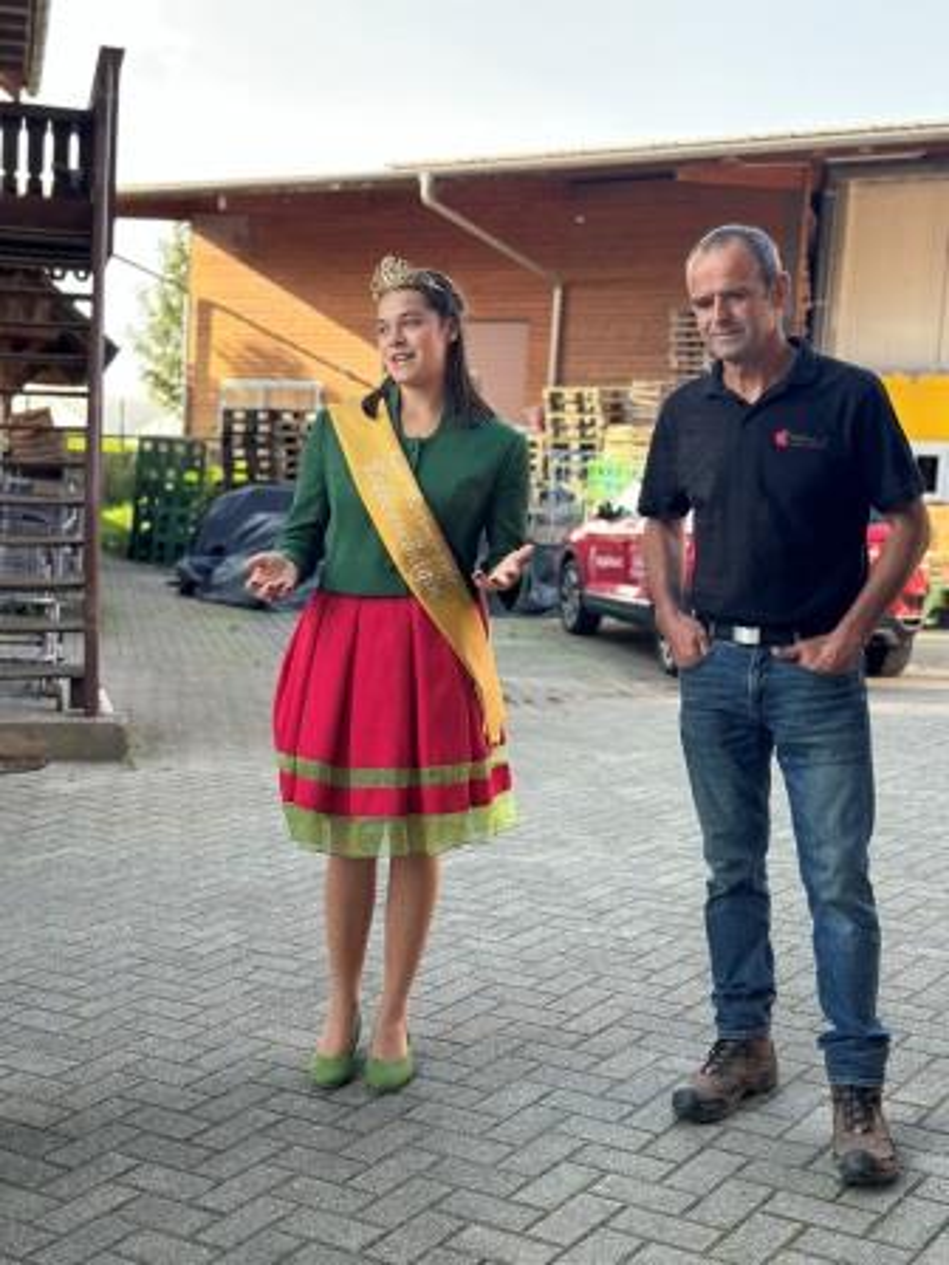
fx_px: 1755
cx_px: 474
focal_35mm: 48
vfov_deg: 39.7
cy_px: 632
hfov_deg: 30.3
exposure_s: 1/373
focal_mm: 6.86
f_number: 1.78
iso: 80
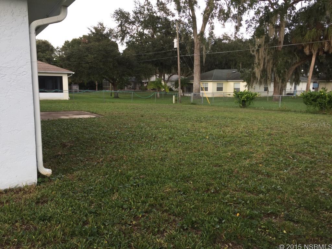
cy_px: 124
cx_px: 166
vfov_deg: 48.2
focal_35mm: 29
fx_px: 278
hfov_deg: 61.7
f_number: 2.2
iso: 32
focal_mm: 4.15
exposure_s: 1/120
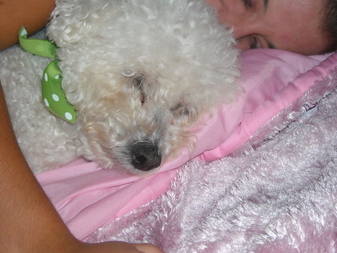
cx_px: 157
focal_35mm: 49
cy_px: 106
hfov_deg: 38.9
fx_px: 477
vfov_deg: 29.6
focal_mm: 5.7
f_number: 2.8
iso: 200
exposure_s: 1/60
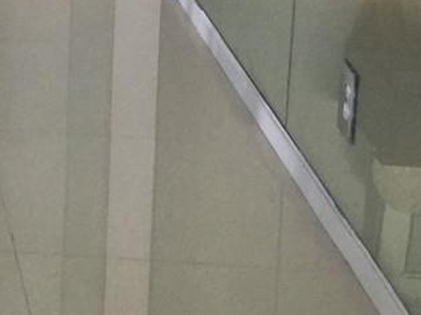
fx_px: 1774
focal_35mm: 146
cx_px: -432
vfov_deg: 9.7
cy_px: -238
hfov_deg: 12.0
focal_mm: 4.15
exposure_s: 1/30
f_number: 2.2
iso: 40
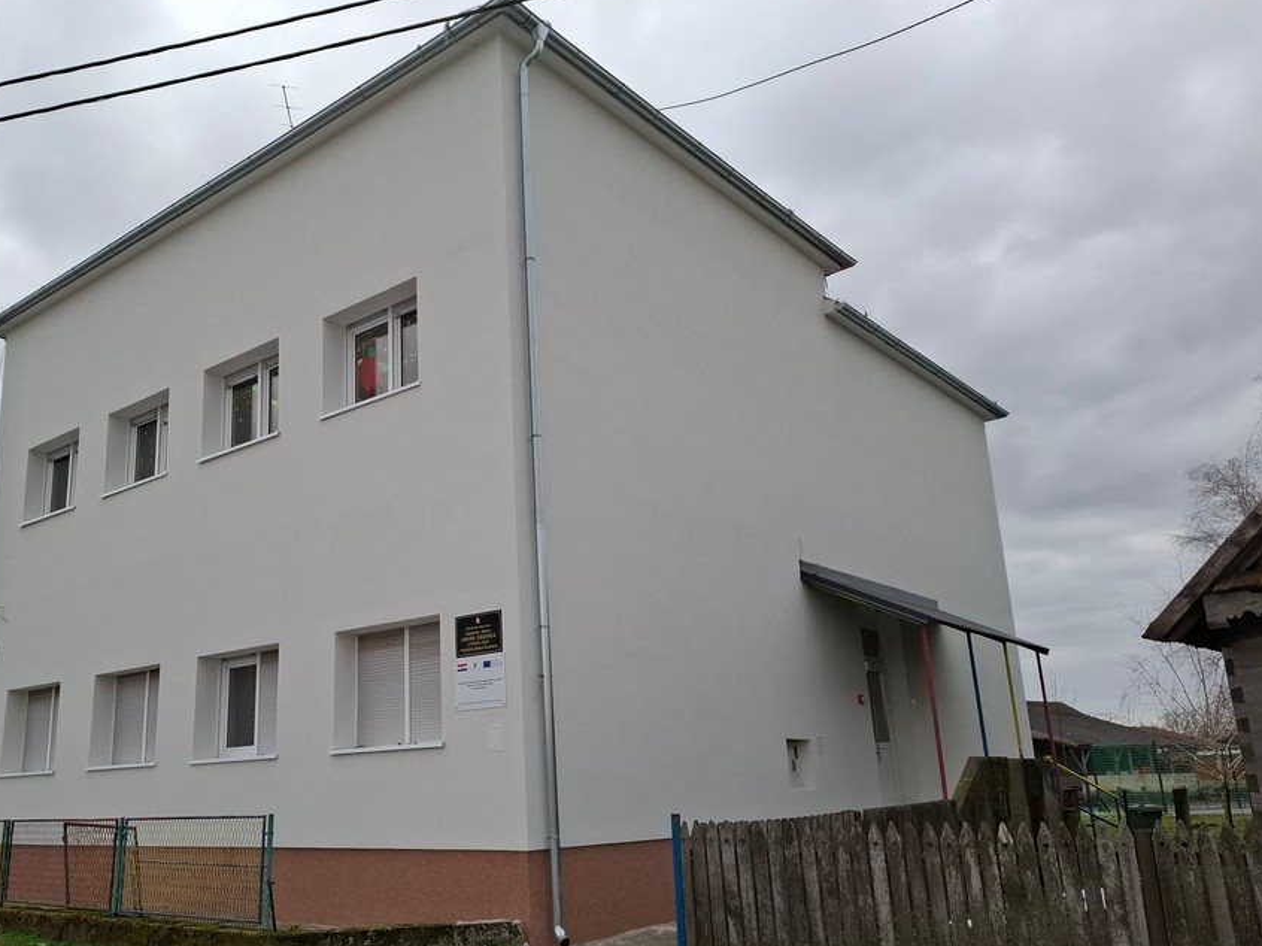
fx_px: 1057
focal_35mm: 29
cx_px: 490
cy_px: 506
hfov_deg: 61.0
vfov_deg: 48.2
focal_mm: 5.54
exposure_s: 1/500
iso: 50
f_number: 1.8
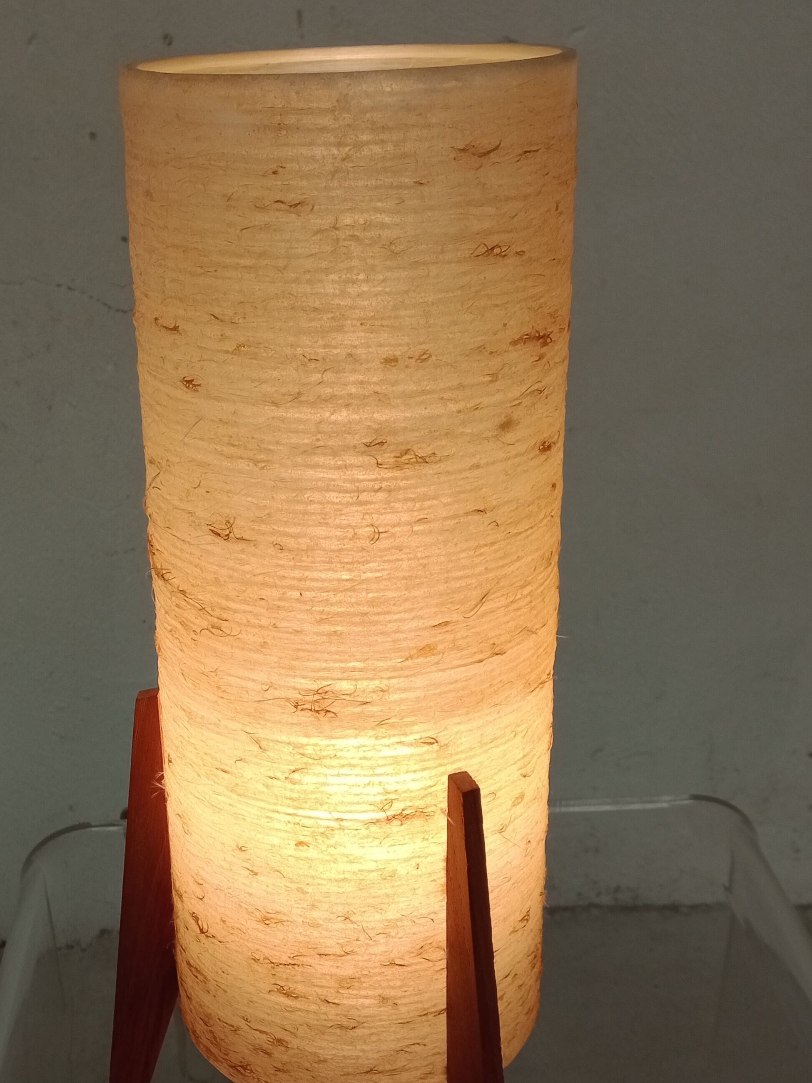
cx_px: 284
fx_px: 1001
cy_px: 779
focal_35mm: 32
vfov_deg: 54.8
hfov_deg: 43.7
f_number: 2
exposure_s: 1/169
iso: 114
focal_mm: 3.54
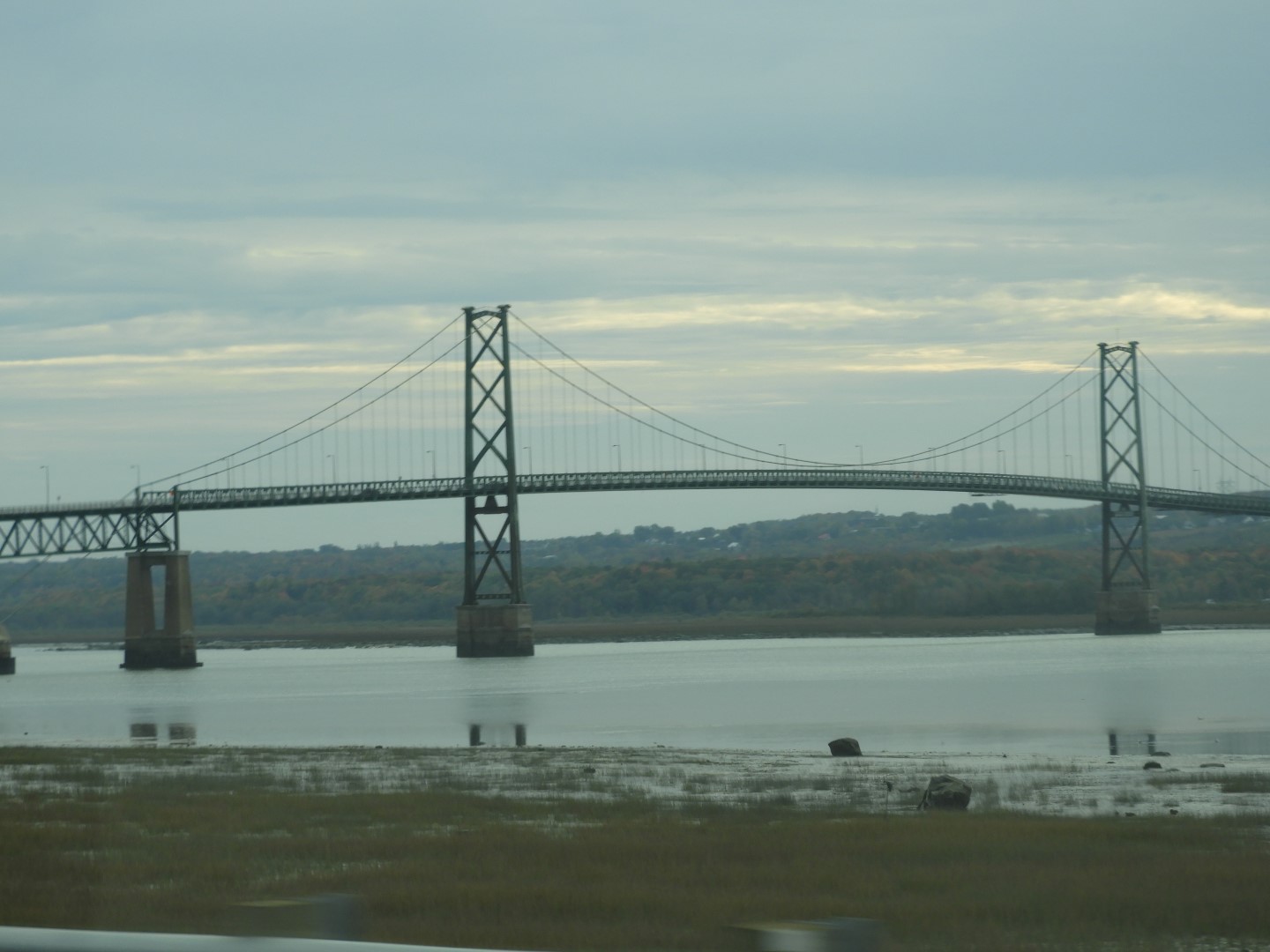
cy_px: 476
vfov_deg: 9.9
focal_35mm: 150
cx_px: 635
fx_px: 5503
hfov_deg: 13.2
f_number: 5.2
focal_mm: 26.9
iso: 100
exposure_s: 1/160
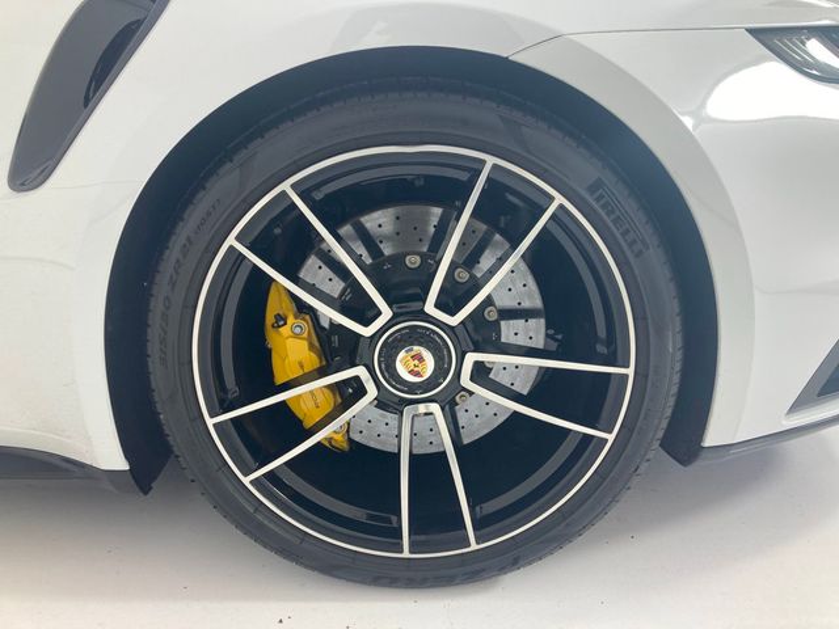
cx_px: 420
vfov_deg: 49.7
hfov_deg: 63.4
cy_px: 314
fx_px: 679
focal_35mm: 28
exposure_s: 1/120
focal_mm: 3.99
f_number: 1.8
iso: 25
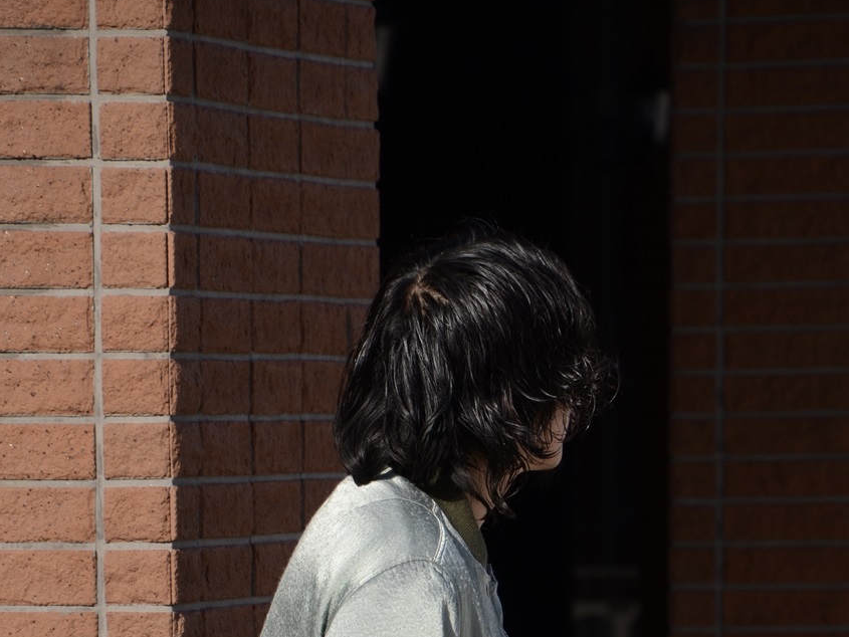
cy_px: 719
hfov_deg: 5.5
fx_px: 8831
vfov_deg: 4.1
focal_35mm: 360
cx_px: 421
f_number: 6
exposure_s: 1/800
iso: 160
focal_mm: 140
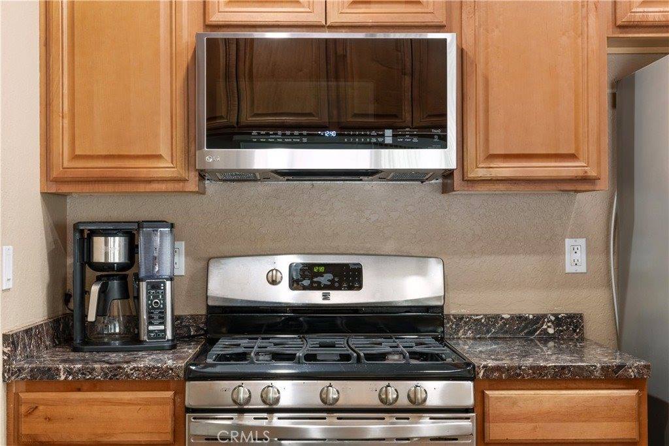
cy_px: 223
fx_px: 929
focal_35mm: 50
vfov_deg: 27.0
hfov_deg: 39.6
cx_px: 334
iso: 100
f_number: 22
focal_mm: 50
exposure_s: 6
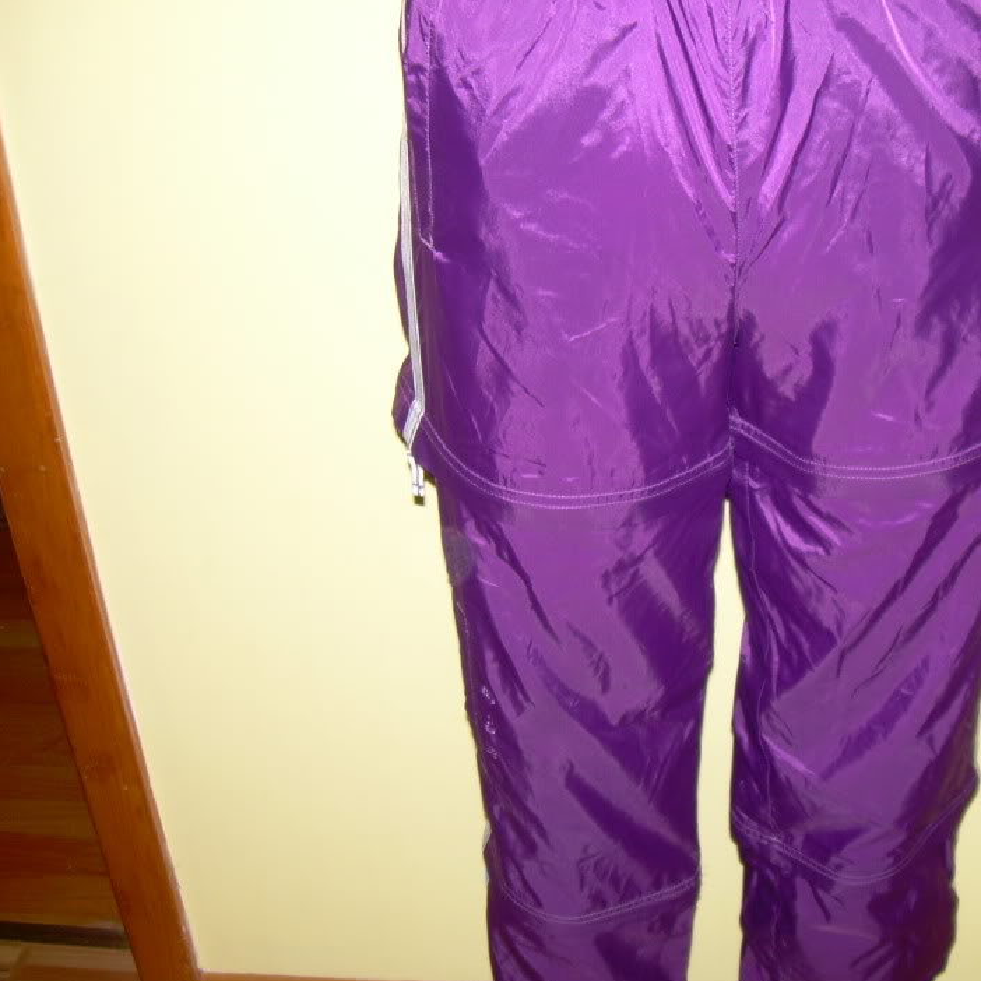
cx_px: 669
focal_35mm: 49
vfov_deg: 34.7
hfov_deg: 34.3
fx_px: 1571
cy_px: 465
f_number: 2.8
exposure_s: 1/60
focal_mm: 6.3
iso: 50
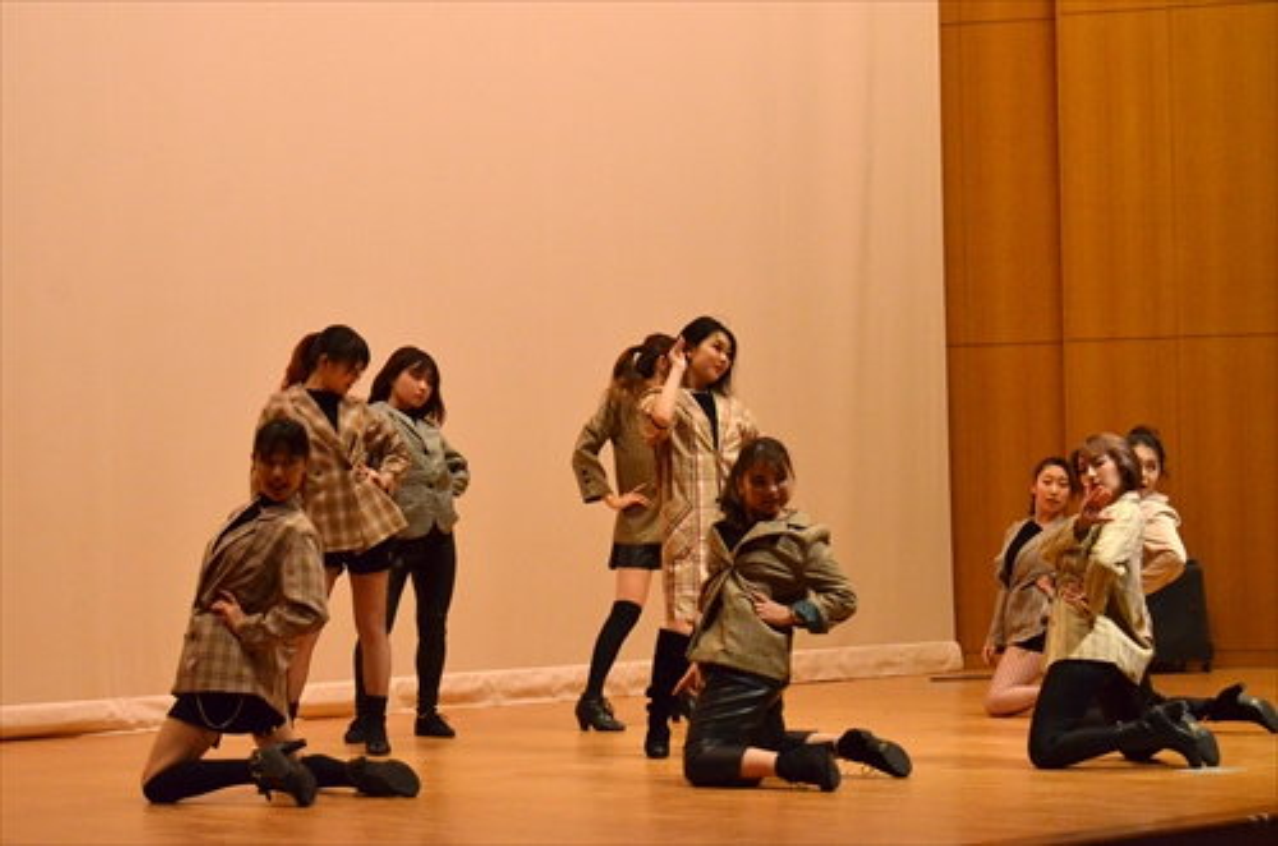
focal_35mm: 84
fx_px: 2975
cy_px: 423
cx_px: 639
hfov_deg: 24.2
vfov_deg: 16.2
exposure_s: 1/400
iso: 3200
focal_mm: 56
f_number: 5.6
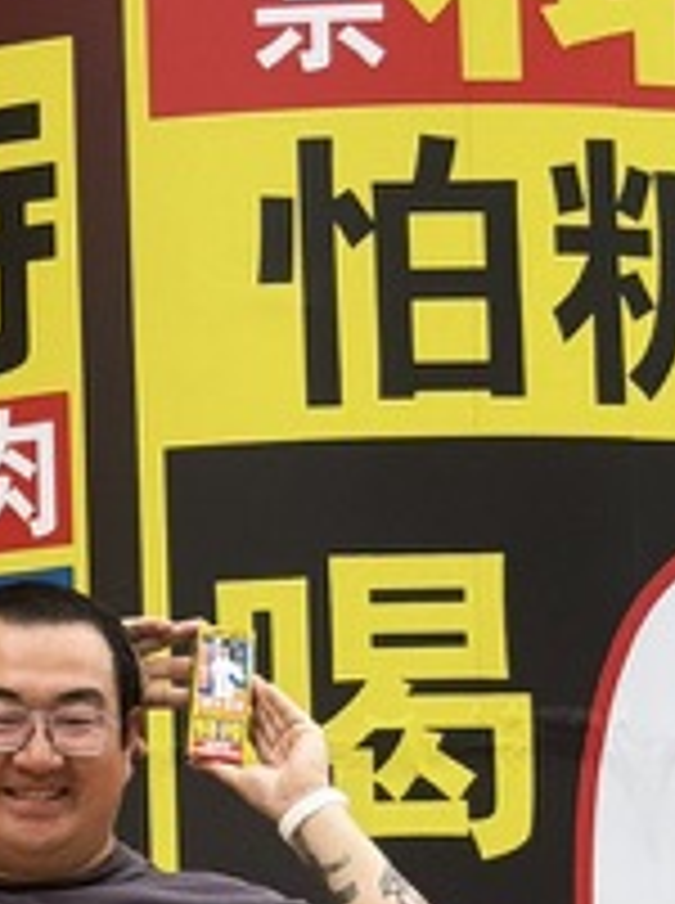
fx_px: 6390
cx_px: -261
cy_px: 396
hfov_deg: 6.0
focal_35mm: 245
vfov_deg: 8.1
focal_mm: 6.76
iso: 64
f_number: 1.78
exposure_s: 1/2865
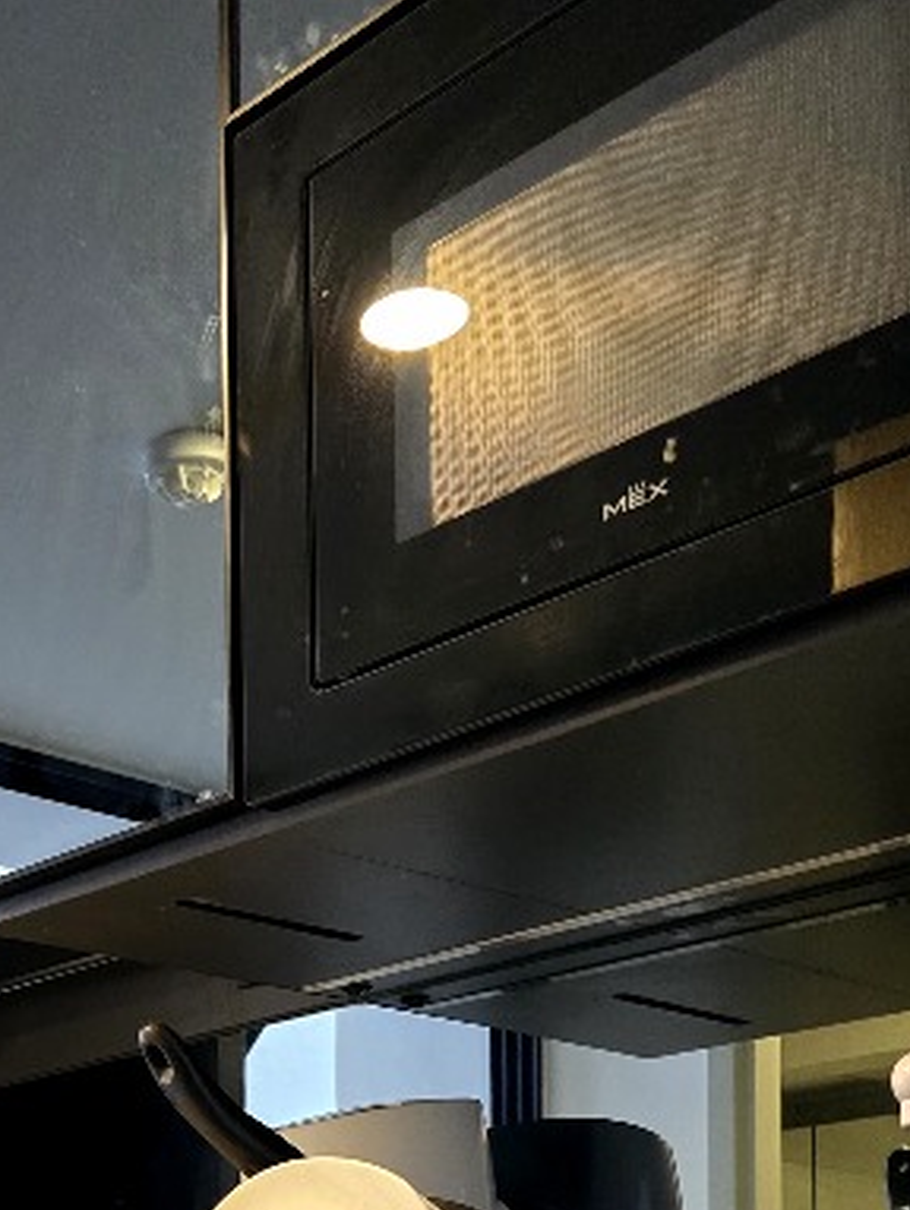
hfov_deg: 23.1
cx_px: -70
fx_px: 2100
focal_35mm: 60
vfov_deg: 28.3
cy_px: 1425
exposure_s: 1/100
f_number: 1.7
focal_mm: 6.3
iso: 1250
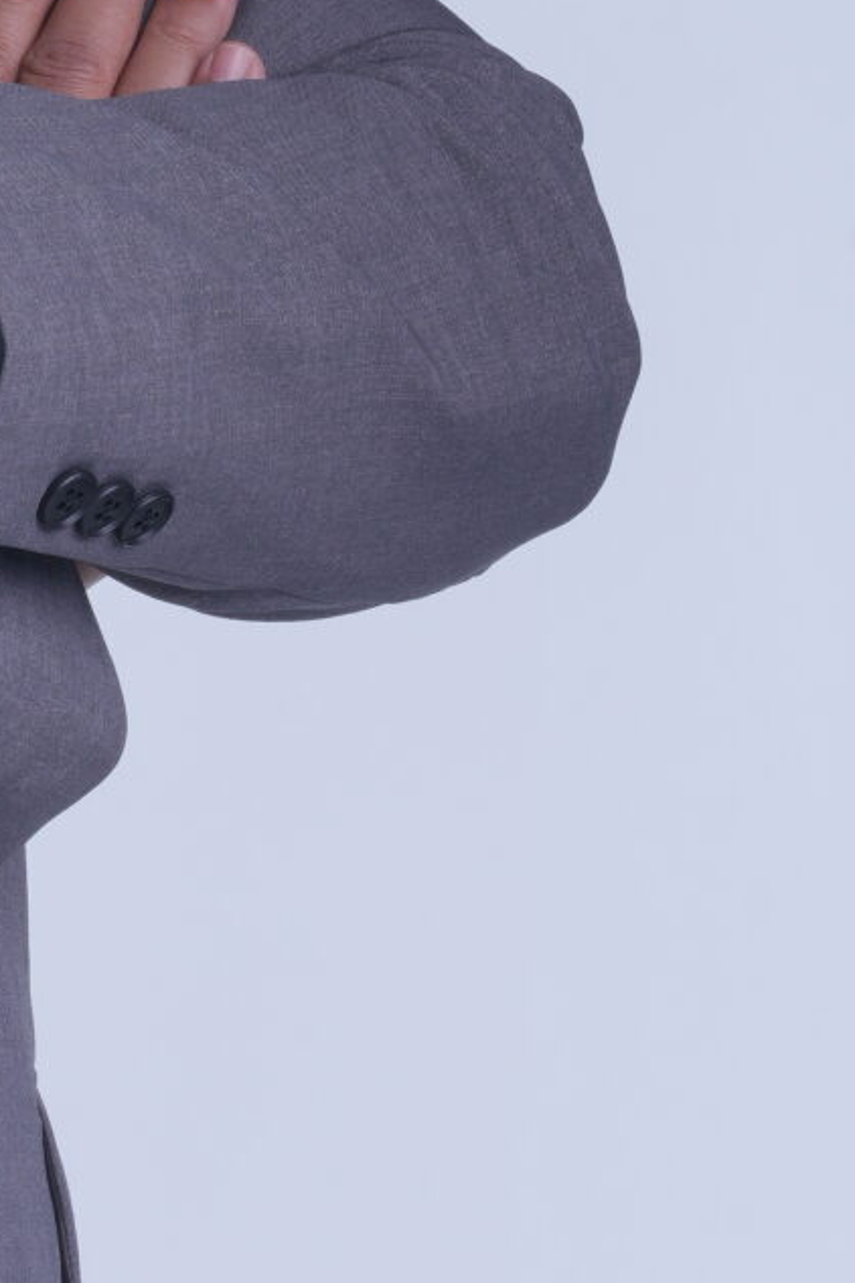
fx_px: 28818
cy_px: 51
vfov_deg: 2.5
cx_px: -522
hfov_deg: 1.7
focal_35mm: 809
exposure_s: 1/250
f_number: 14
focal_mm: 200
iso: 100
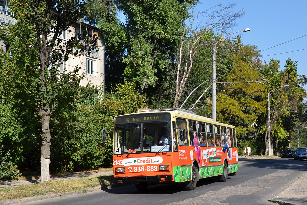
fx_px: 367
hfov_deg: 45.4
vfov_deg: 31.2
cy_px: 102
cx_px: 155
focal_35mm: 43
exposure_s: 1/320
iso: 100
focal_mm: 28
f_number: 6.3
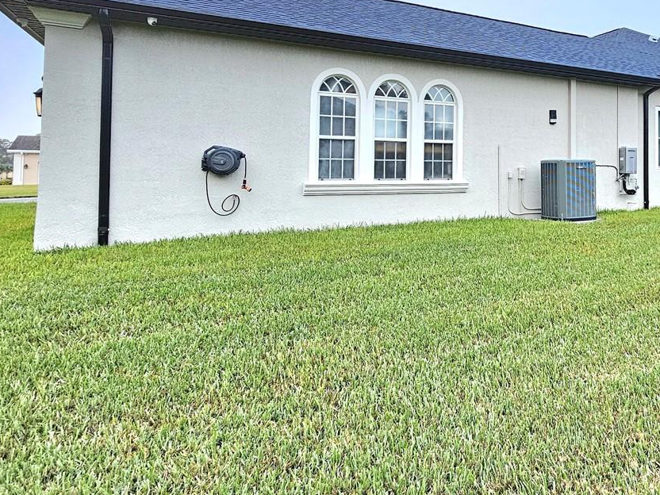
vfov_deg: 53.5
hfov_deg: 63.6
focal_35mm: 25
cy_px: 155
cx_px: 525
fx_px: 477
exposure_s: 1/370
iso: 100
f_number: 2.2
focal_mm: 2.2
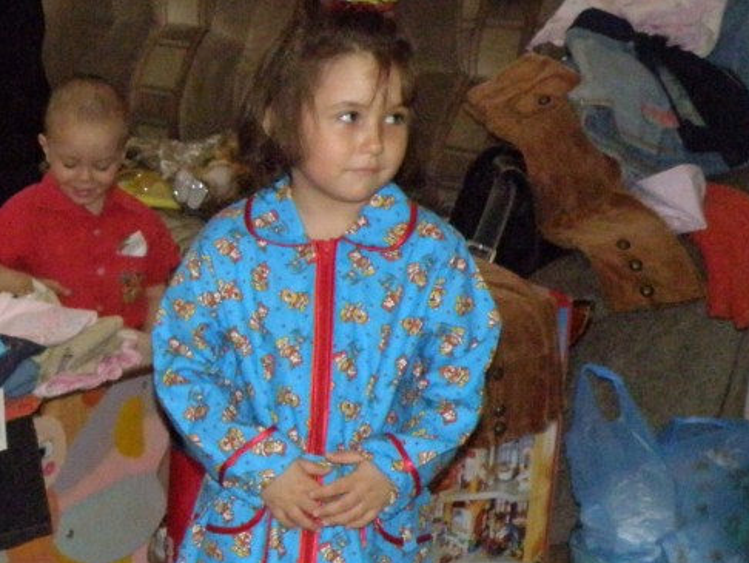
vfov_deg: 14.9
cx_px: -25
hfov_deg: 19.2
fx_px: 2143
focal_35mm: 99
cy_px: 358
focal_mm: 8.46
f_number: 3.4
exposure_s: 1/500
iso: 800
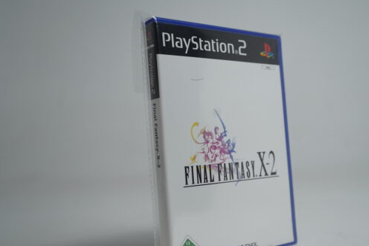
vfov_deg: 30.4
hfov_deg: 44.3
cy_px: 141
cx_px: 223
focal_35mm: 44
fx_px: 451
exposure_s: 1/50
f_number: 4.5
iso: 100
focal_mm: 36
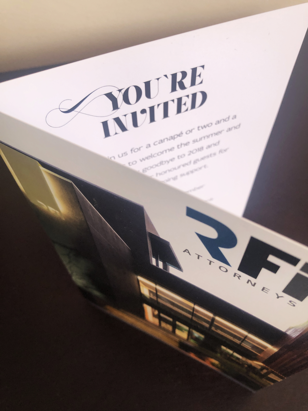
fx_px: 332
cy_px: 206
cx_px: 154
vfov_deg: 63.4
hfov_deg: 49.7
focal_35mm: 28
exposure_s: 1/30
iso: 32
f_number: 1.8
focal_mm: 3.99
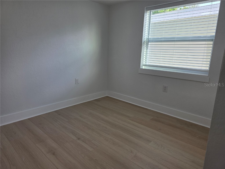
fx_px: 149
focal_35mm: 23
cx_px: 112
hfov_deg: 73.9
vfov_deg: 58.9
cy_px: 84
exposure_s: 1/120
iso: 32
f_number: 1.7
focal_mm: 6.3
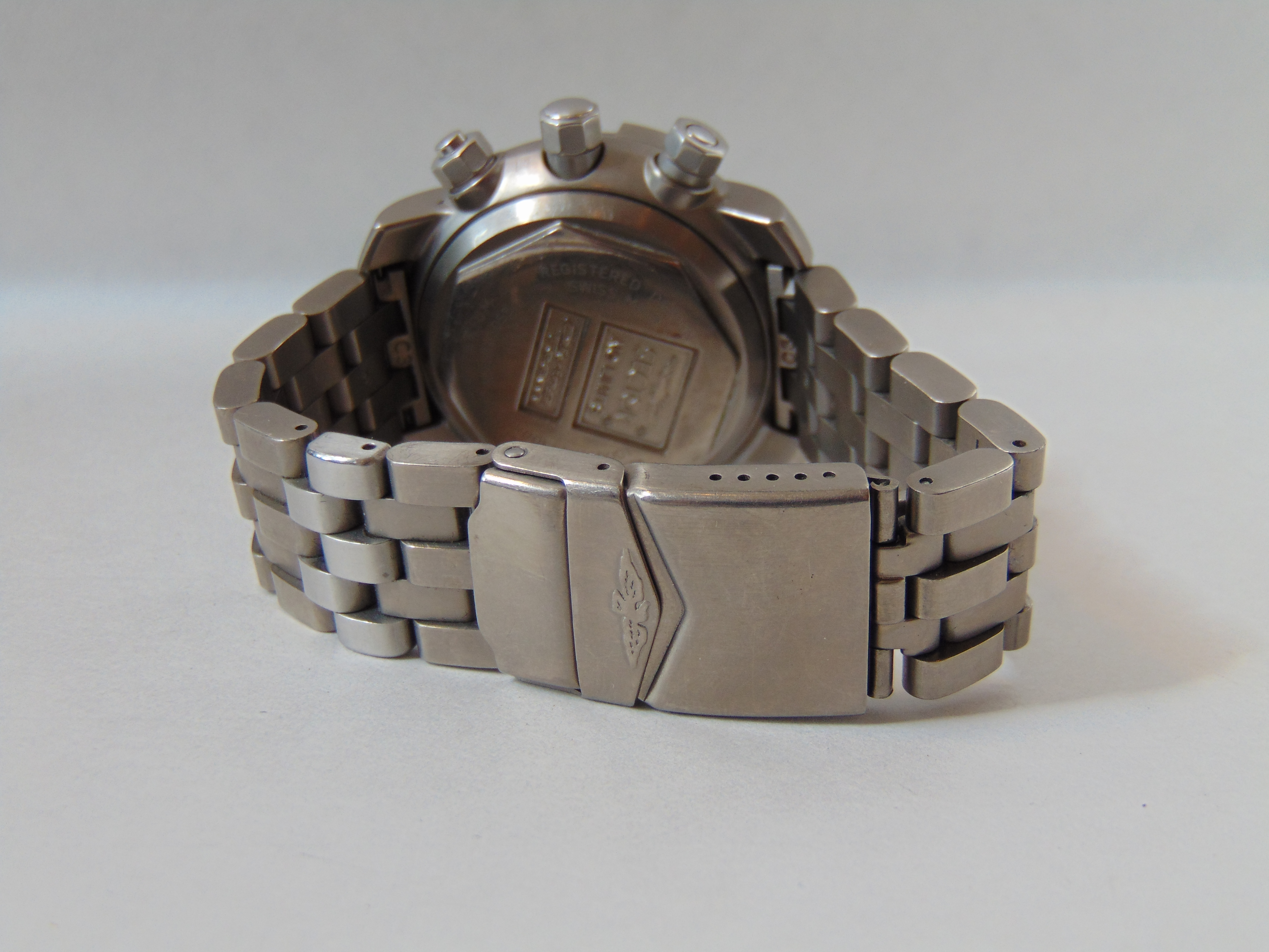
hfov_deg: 38.2
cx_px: 634
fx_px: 1833
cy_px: 476
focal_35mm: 50
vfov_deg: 29.1
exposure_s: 1/60
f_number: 3.5
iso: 80
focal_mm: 9
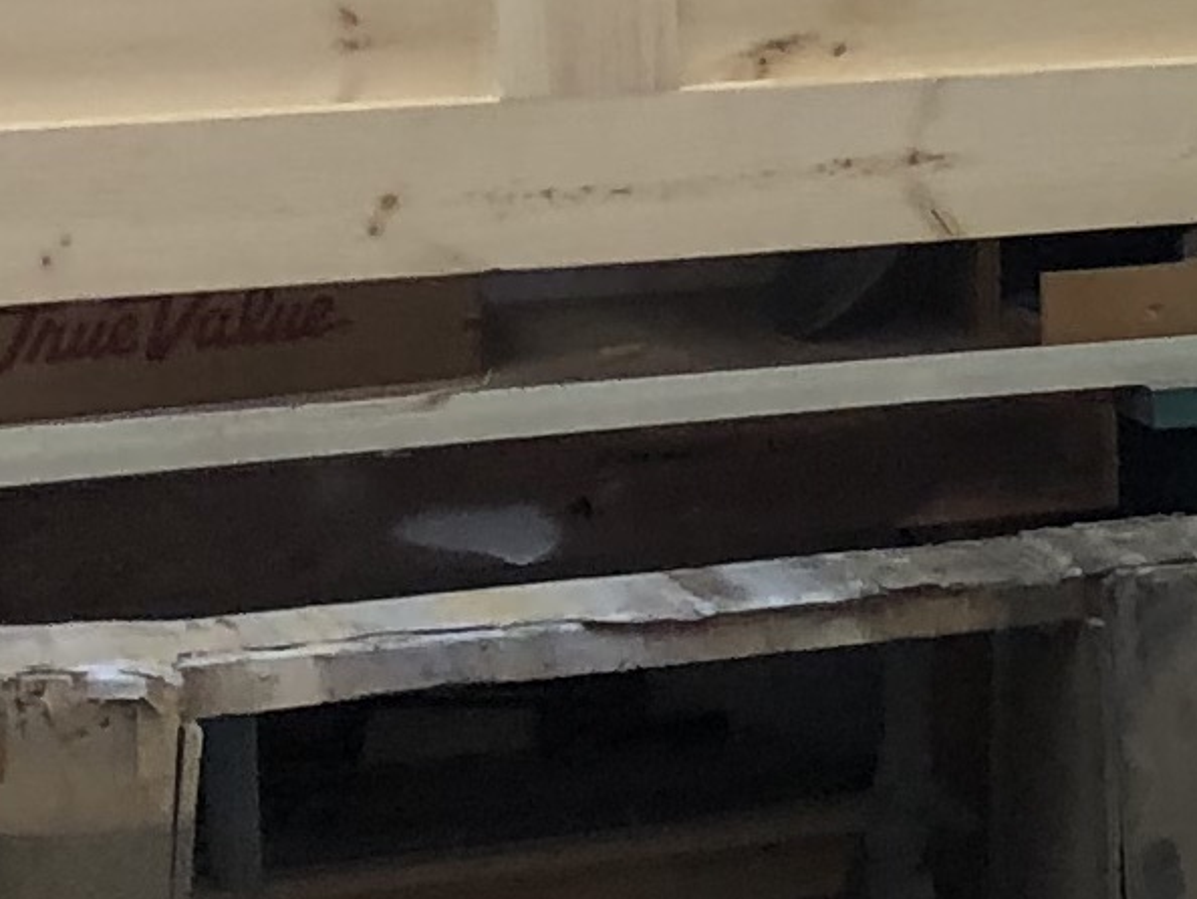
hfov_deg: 9.5
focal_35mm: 190
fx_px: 6573
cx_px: 2660
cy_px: -50
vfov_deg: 7.8
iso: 25
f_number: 1.8
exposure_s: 1/40
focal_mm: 3.99
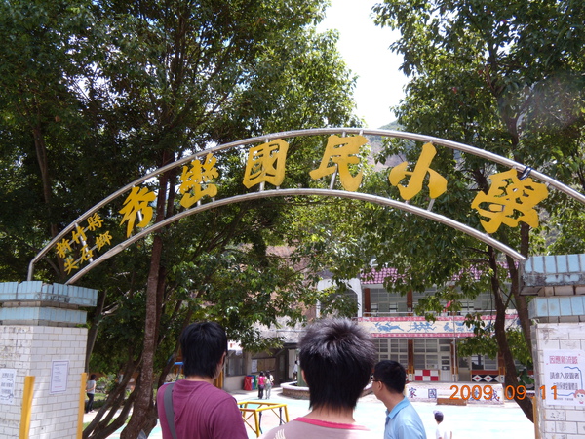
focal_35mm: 28
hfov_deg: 63.4
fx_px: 473
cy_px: 220
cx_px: 292
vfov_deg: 49.7
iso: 100
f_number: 4.8
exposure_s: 1/200
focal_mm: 6
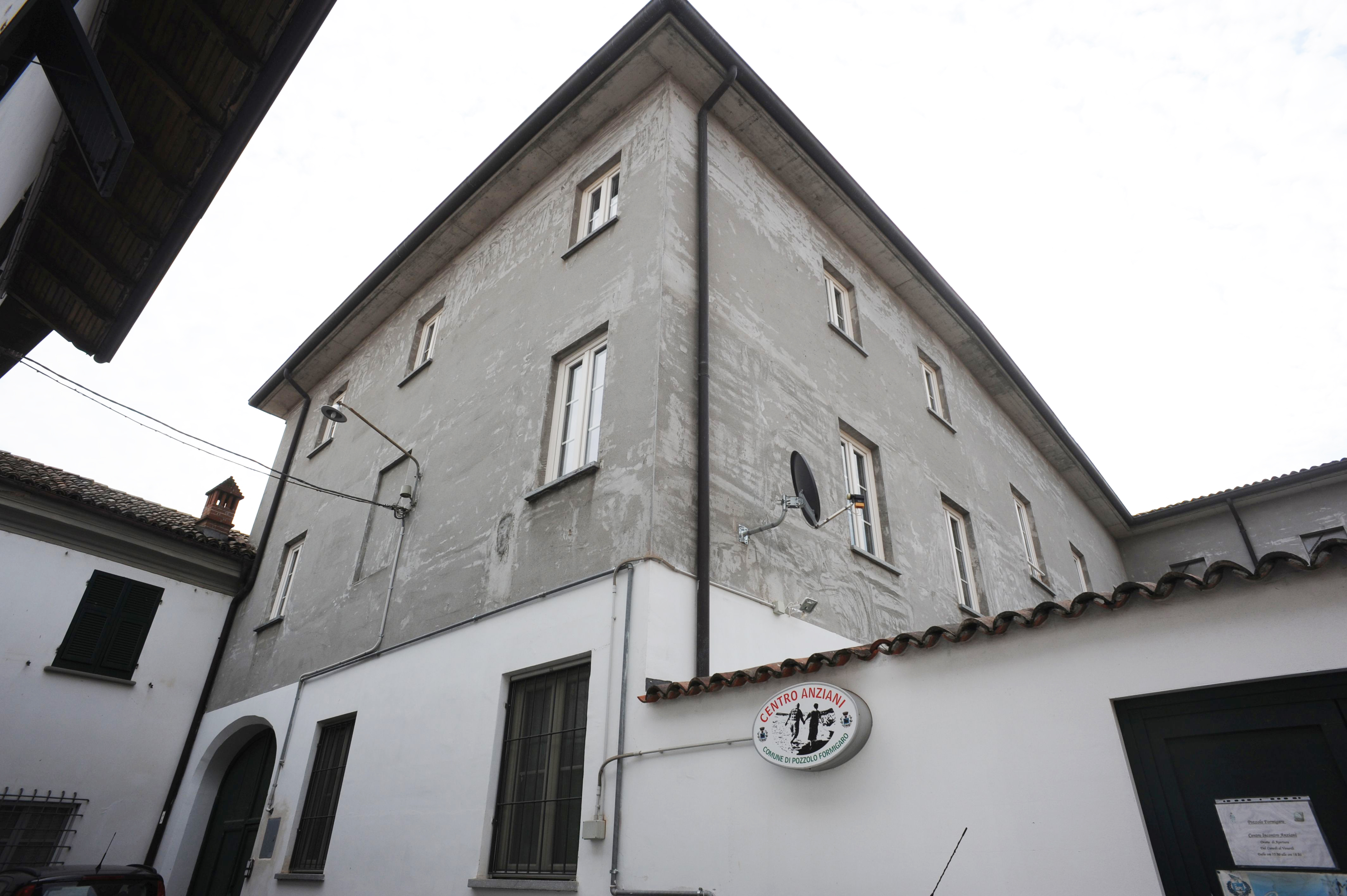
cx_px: 674
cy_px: 448
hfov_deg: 84.0
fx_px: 748
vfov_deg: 61.9
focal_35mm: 20
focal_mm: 20
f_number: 11
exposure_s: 1/500
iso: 400
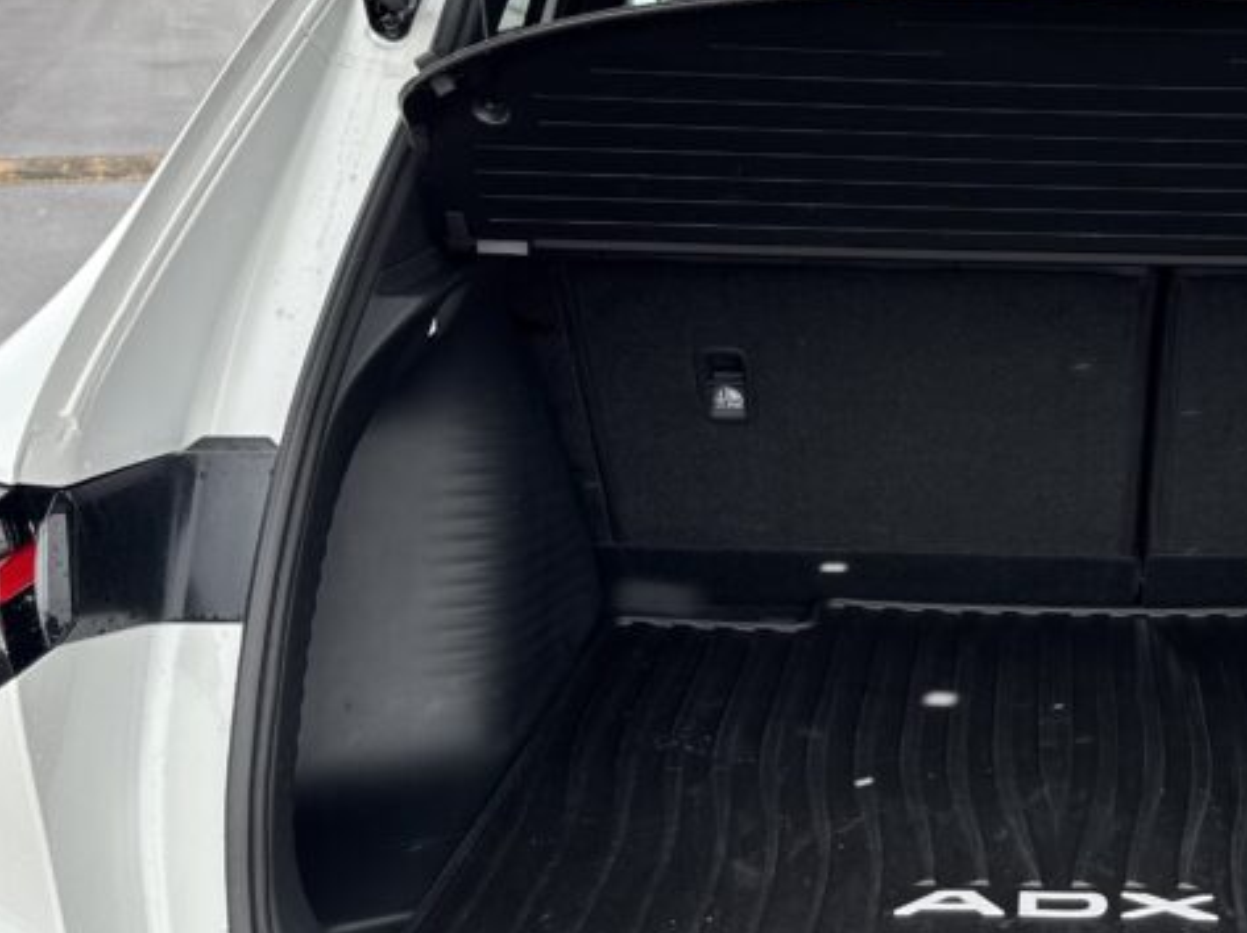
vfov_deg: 27.8
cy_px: 640
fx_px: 1872
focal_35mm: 52
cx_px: 1076
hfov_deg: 35.1
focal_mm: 6.76
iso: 80
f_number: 1.78
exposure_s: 1/349
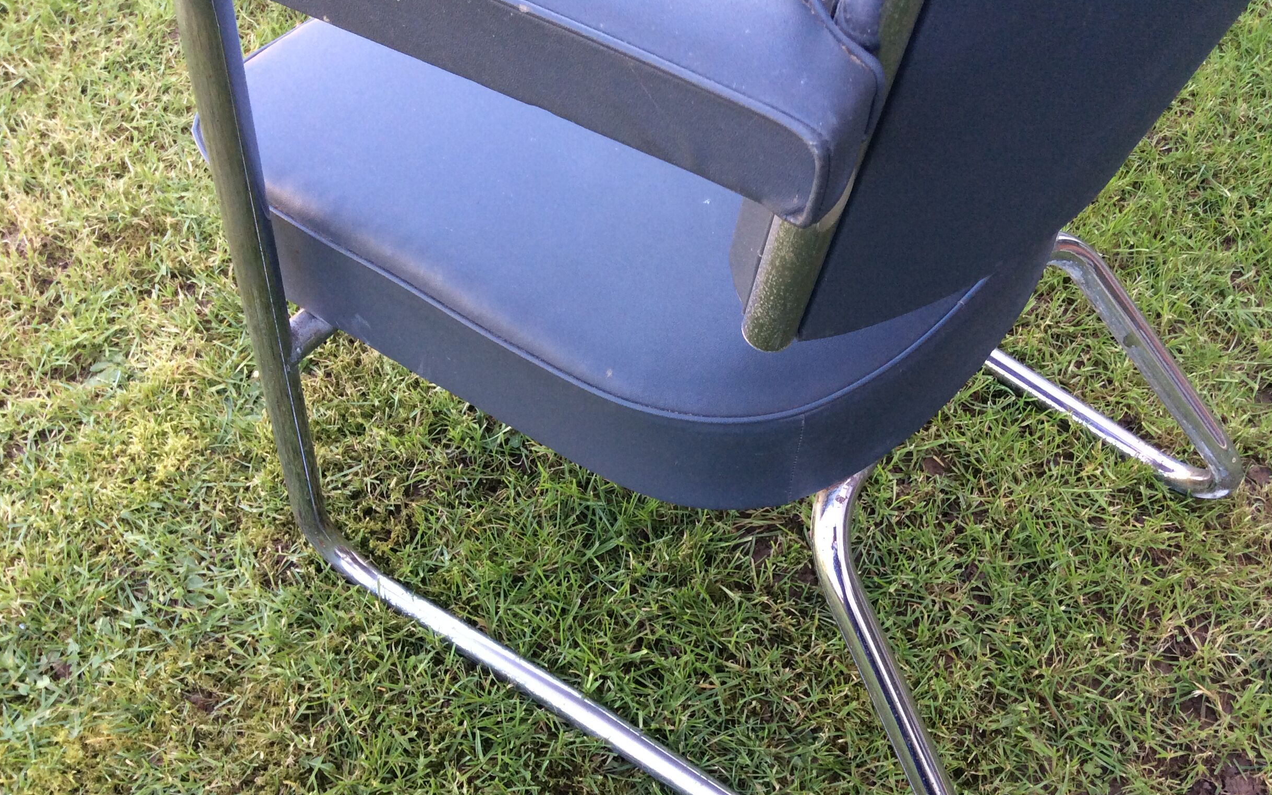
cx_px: 668
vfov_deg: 35.2
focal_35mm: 36
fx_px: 1248
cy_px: 466
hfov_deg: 54.0
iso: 50
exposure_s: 1/100
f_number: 2.4
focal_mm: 3.3
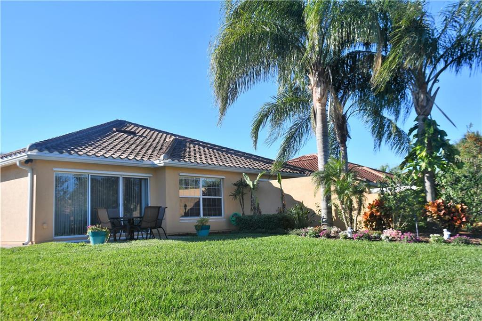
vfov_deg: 39.9
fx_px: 442
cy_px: 160
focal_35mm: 33
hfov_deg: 57.2
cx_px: 241
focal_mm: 22
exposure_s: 1/250
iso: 100
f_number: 8
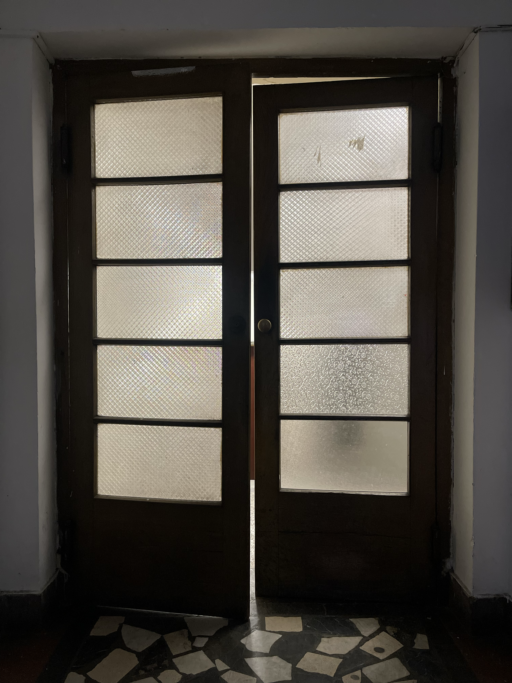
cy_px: 342
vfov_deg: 67.3
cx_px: 256
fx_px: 513
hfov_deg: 53.1
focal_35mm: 26
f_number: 1.6
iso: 500
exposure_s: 1/50
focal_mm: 5.1
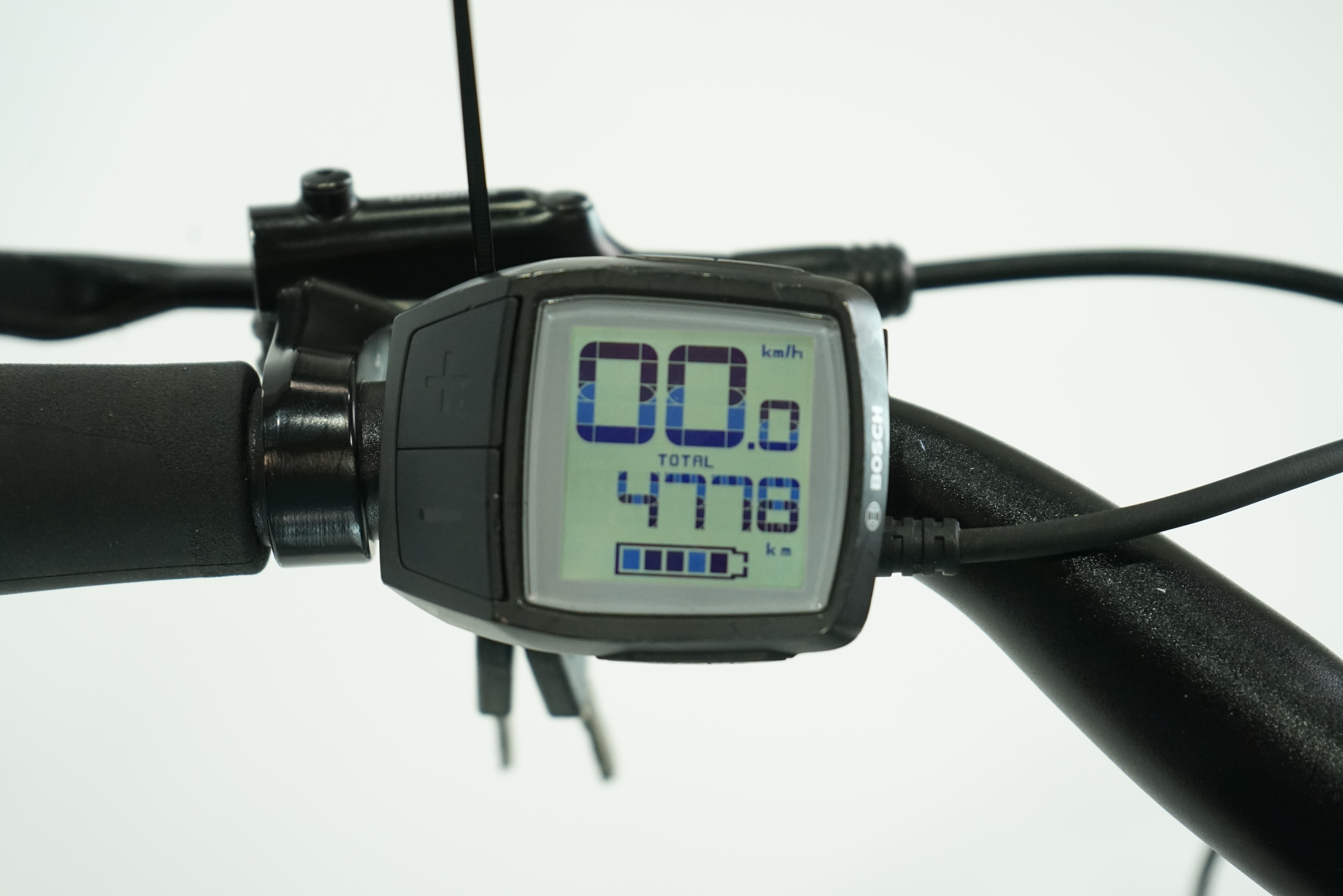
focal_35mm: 69
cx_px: 672
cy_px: 448
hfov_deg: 29.2
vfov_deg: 19.7
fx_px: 2574
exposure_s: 1/200
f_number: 5.6
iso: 2000
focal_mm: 69
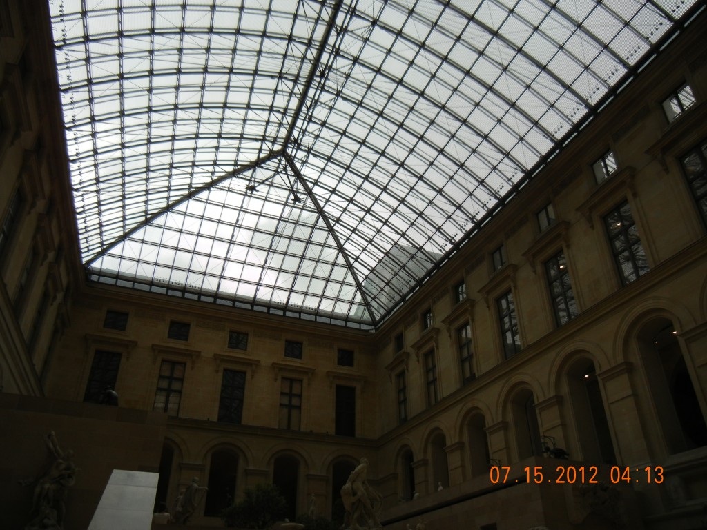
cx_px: 354
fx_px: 613
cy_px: 265
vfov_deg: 46.8
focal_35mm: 30
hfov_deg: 60.0
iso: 160
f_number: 3.5
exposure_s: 1/230
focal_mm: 5.4
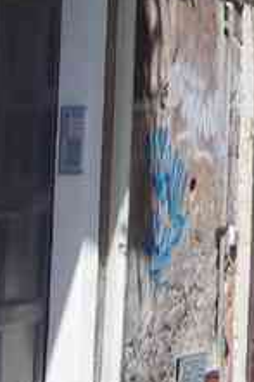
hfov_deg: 5.1
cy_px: -291
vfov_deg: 7.6
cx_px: 498
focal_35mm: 263
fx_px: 2787
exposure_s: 1/60
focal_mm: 38.8
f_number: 9
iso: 200
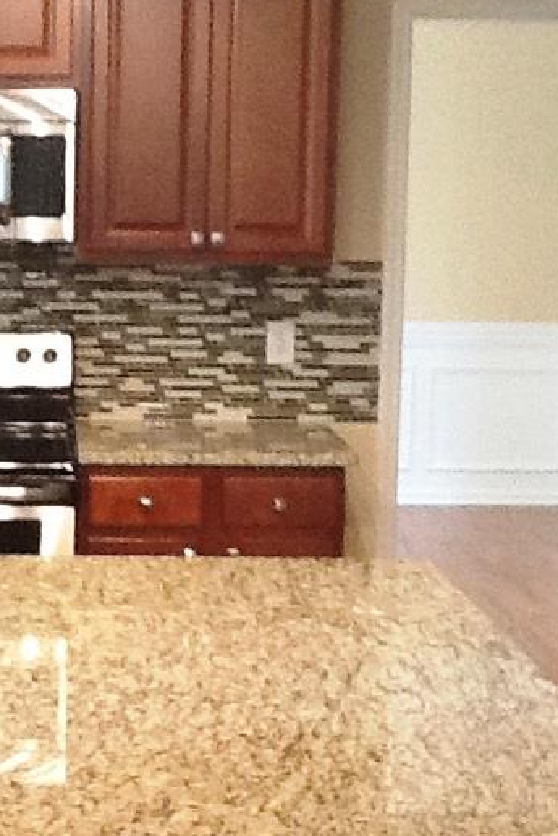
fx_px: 1975
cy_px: 412
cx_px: 102
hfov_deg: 16.0
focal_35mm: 85
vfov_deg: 23.9
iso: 200
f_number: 2.4
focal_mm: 2.03
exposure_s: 1/30
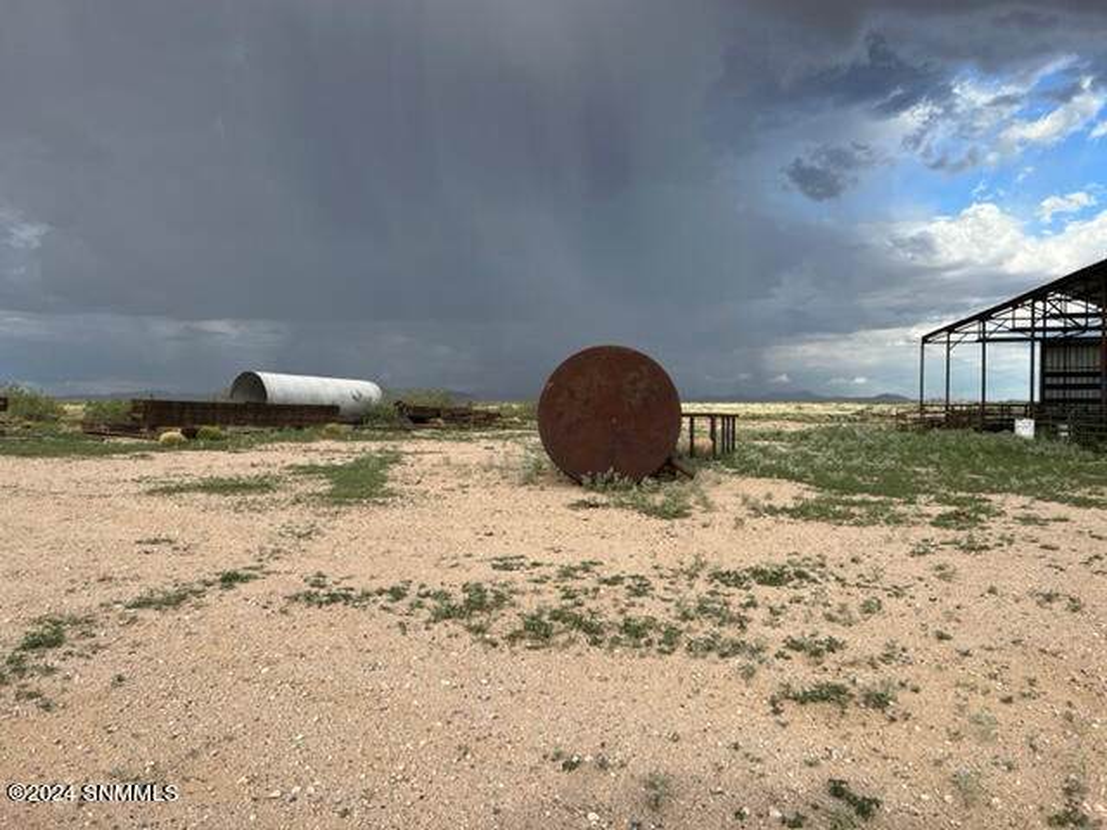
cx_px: 554
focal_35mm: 26
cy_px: 415
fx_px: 831
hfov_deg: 67.3
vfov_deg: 53.1
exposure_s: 1/2513
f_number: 1.5
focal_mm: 5.7
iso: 50
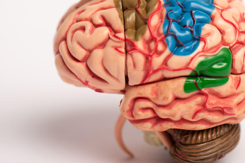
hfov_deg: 10.8
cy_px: 29
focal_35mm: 190
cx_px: 95
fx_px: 1293
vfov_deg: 7.2
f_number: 5
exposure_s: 1/160
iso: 100
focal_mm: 105
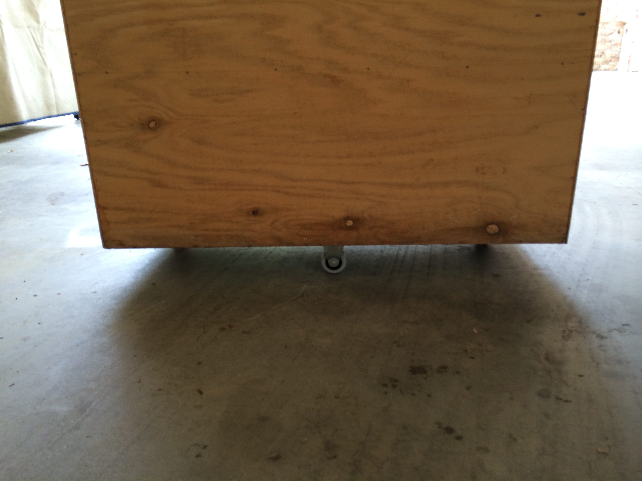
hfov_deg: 60.0
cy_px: 240
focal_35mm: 30
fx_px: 556
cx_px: 321
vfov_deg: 46.8
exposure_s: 1/40
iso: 50
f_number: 2.2
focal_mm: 4.12
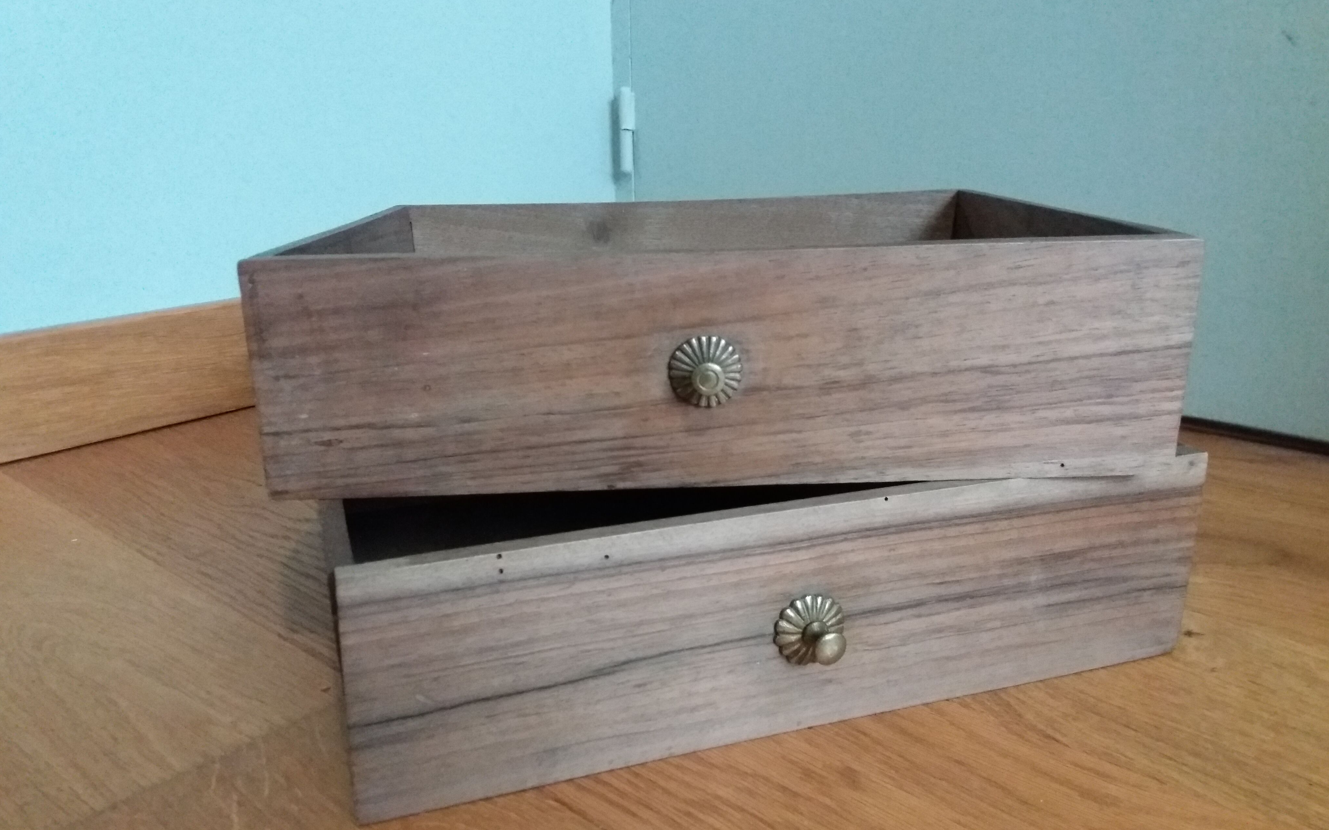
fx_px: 1087
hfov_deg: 62.9
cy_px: 444
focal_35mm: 30
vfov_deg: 41.8
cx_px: 664
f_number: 1.9
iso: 640
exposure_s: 1/17
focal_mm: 3.7
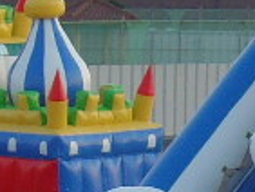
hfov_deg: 4.5
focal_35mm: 436
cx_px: 257
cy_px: 270
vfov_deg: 3.4
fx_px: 3215
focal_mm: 10.2
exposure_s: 1/60
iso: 100
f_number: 3.9
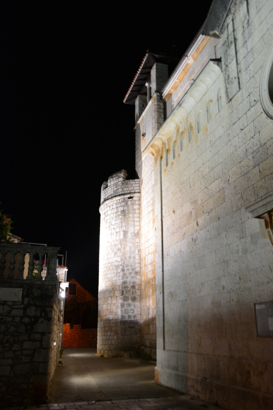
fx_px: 387
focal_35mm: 34
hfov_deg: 38.9
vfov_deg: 55.8
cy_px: 200
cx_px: 135
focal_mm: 22
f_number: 5.6
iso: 800
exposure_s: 1/3
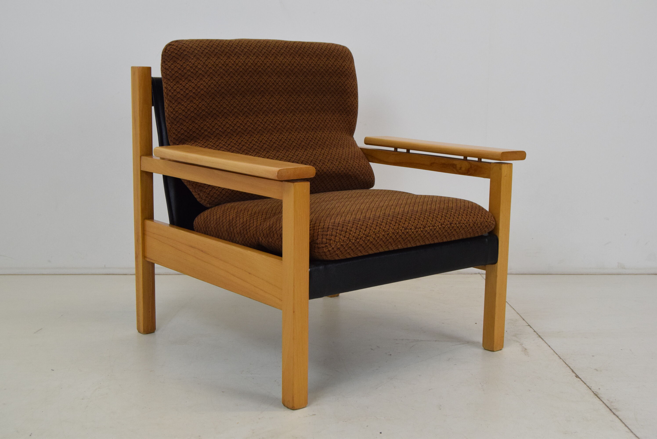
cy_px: 220
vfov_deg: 28.1
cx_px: 328
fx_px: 877
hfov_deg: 41.1
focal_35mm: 48
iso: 1600
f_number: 8
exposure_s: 1/250
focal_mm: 32
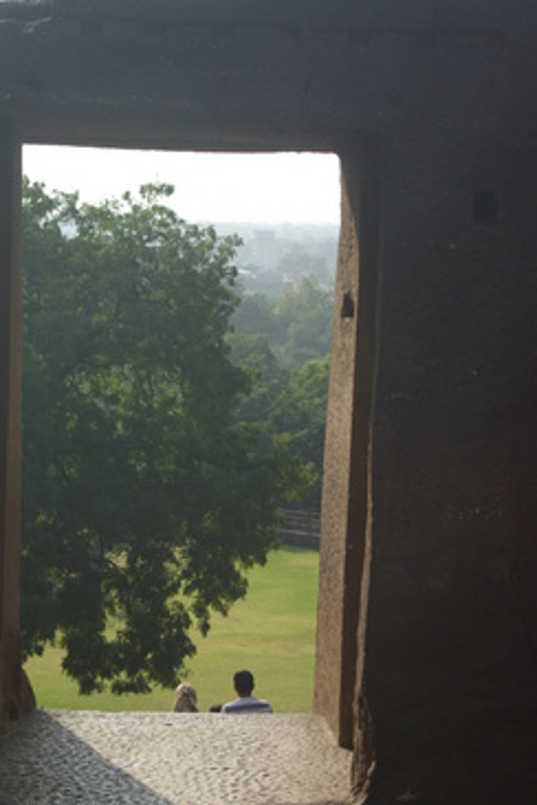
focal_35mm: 85
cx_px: 222
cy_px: 435
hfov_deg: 16.1
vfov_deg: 24.0
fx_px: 1894
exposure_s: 1/90
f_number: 5.6
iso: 100
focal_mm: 43
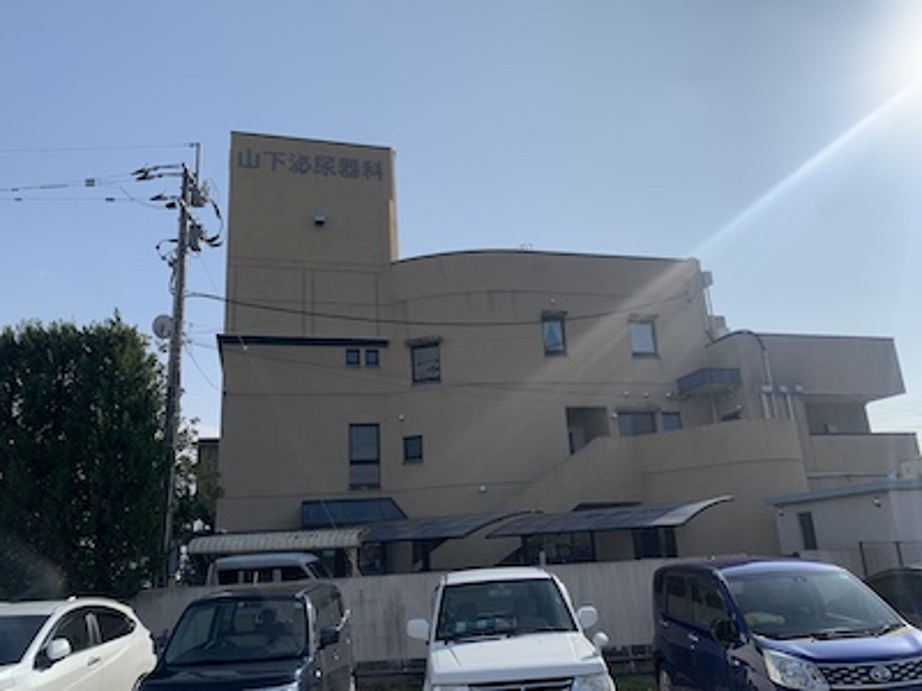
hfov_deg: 67.3
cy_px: 346
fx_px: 693
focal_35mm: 26
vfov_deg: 53.1
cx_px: 461
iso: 25
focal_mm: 4.25
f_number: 1.8
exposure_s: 1/4902
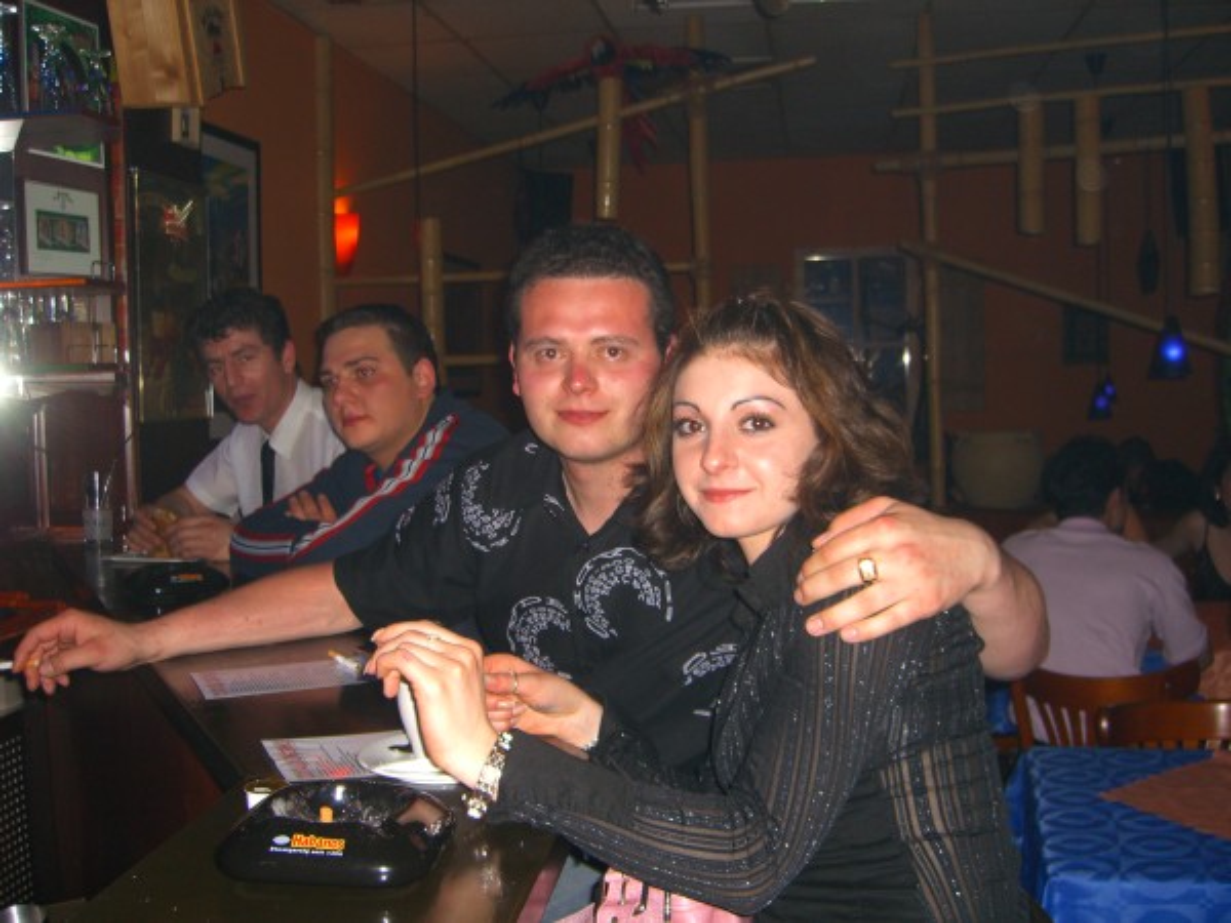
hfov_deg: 49.0
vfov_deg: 37.7
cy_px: 462
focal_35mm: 38
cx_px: 616
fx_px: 1351
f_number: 2.8
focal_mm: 7.9
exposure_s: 1/60
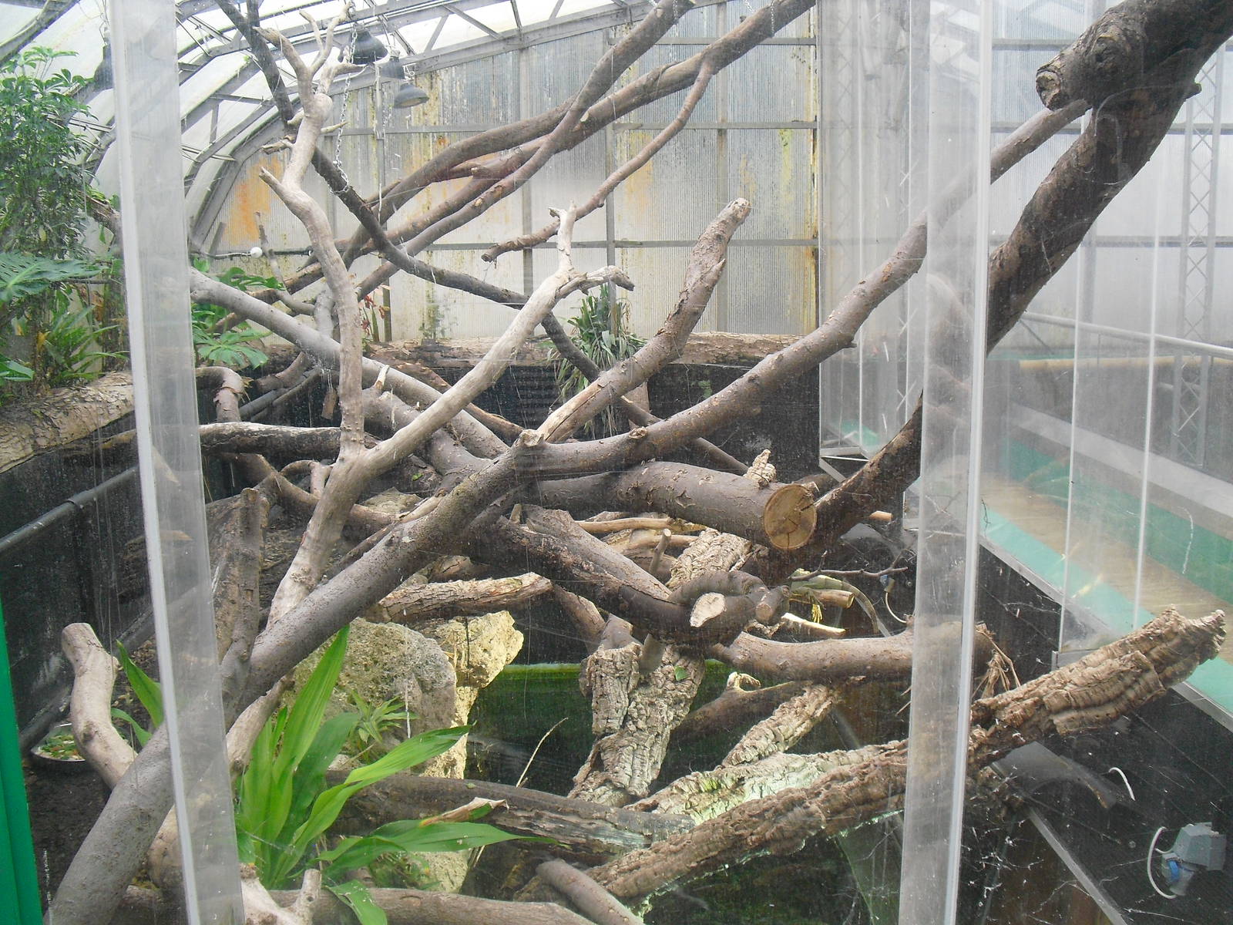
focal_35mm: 36
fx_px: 1282
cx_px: 616
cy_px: 462
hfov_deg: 51.4
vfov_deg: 39.7
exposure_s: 1/100
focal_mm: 6.3
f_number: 3.1
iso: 200
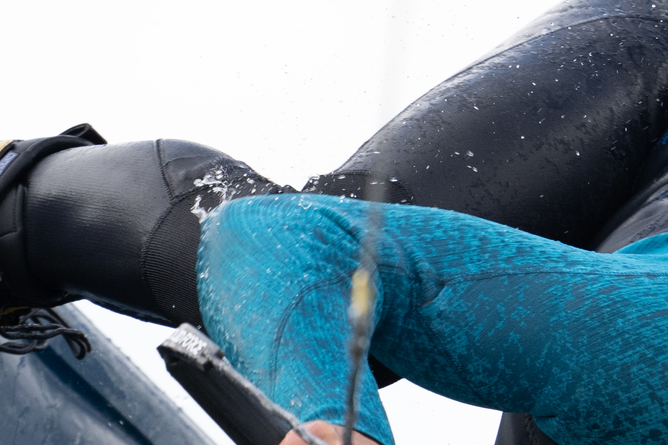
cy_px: 641
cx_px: 642
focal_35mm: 1962
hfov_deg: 1.1
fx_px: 36403
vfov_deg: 0.7
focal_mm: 400
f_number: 4.5
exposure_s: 1/1600
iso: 500
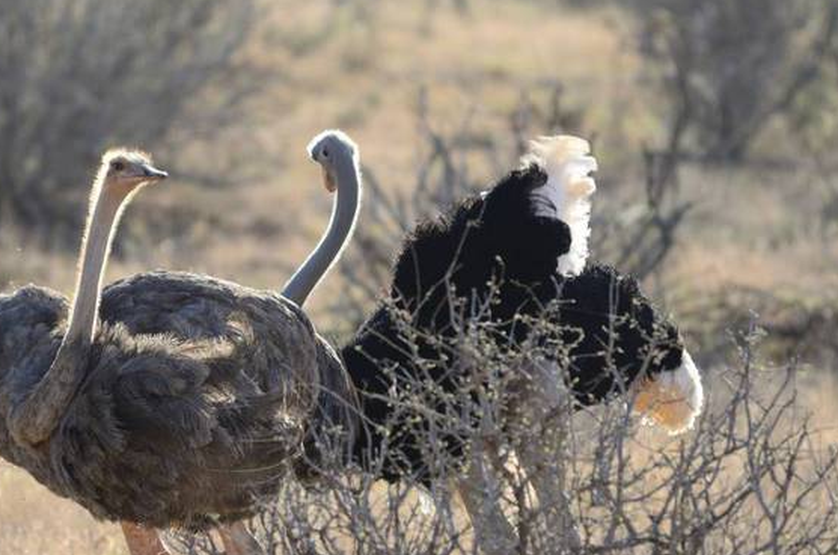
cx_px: 360
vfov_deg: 1.8
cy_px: 333
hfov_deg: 2.7
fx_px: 17535
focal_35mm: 755
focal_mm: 400
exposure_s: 1/500
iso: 280
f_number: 5.6
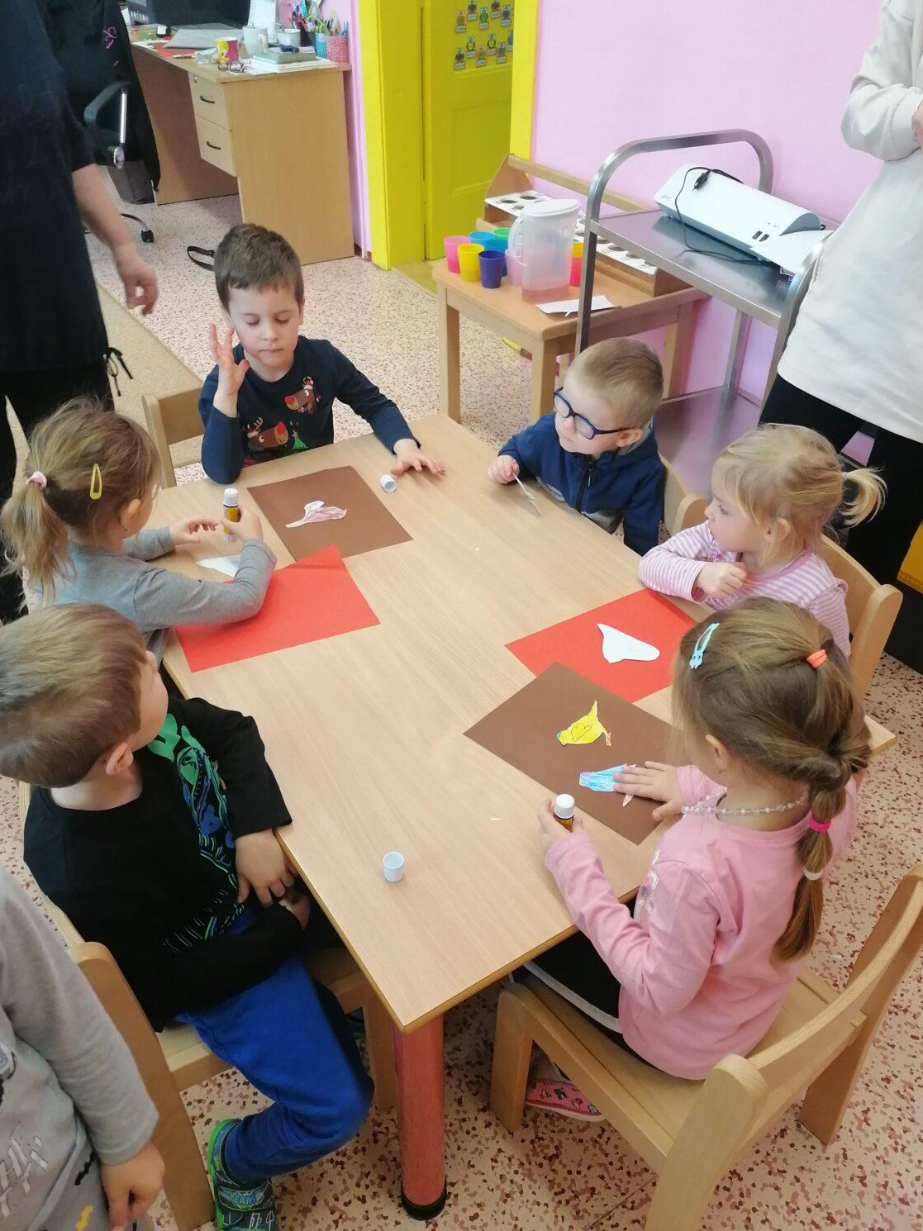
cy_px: 644
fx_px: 1031
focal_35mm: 29
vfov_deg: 61.6
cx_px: 488
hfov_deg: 48.2
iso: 250
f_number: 1.8
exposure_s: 1/100
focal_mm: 4.75
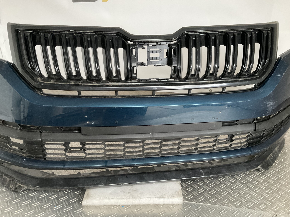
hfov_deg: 61.7
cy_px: 108
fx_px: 243
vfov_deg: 48.2
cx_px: 145
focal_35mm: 29
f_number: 1.8
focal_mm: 3
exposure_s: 1/33
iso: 250
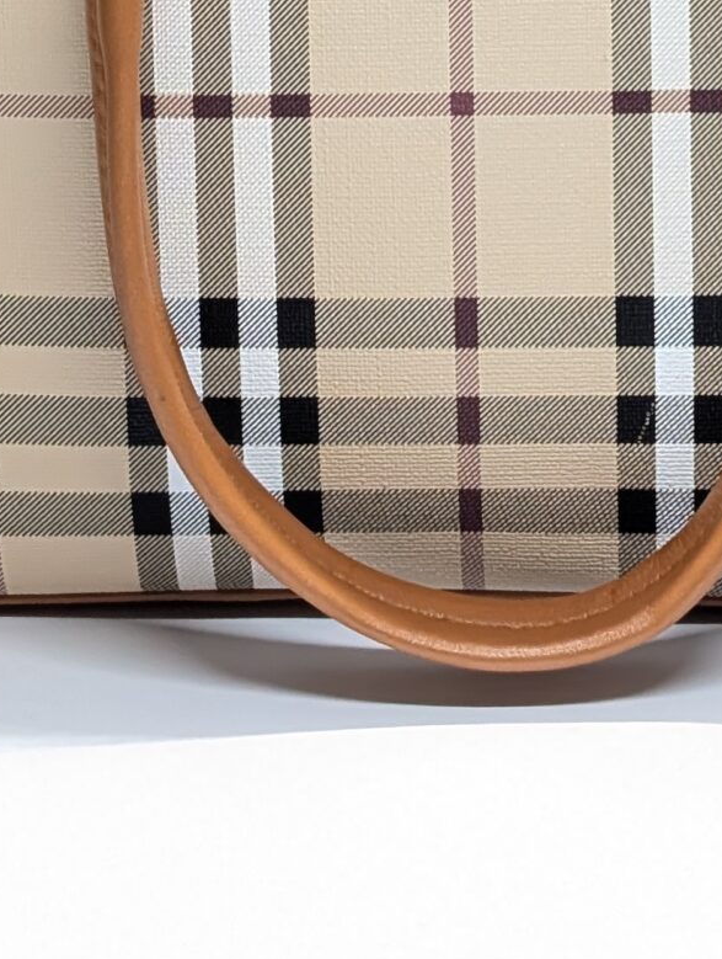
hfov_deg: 9.2
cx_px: 499
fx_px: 4464
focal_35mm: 161
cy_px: -167
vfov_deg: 12.0
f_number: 1.68
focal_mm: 6.9
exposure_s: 1/48.8
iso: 247
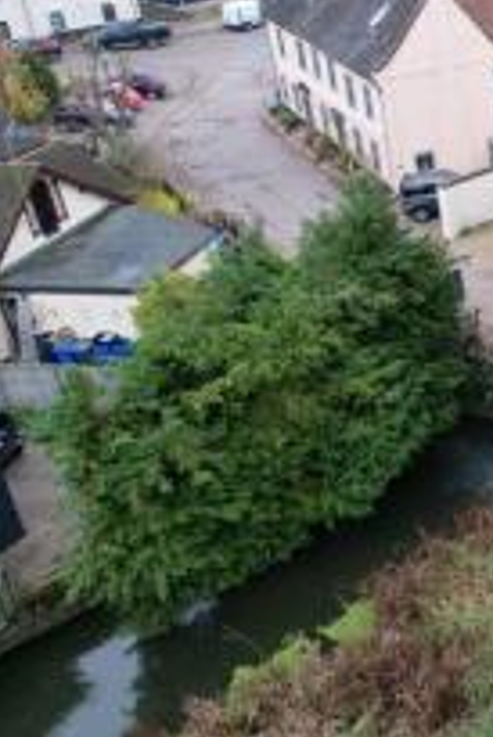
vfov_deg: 38.6
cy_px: 275
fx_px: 1046
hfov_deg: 21.2
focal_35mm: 51
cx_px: 792
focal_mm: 8.38
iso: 100
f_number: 2.8
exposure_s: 1/20
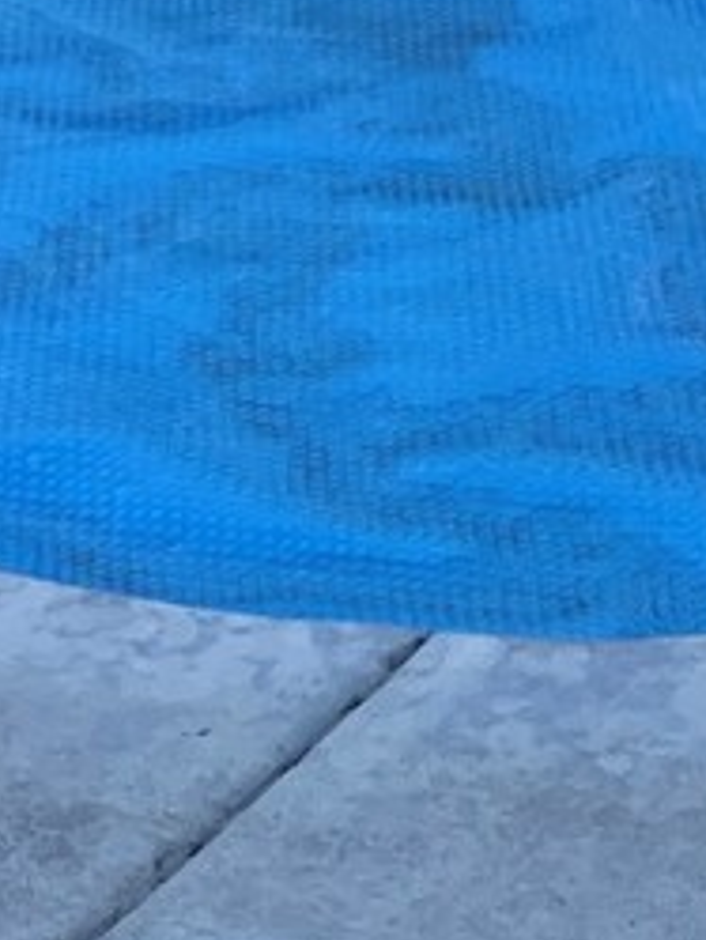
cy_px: -1752
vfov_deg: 10.0
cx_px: 1782
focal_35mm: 154
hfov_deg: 8.6
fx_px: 4184
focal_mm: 5.1
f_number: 1.6
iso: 32
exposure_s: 1/553
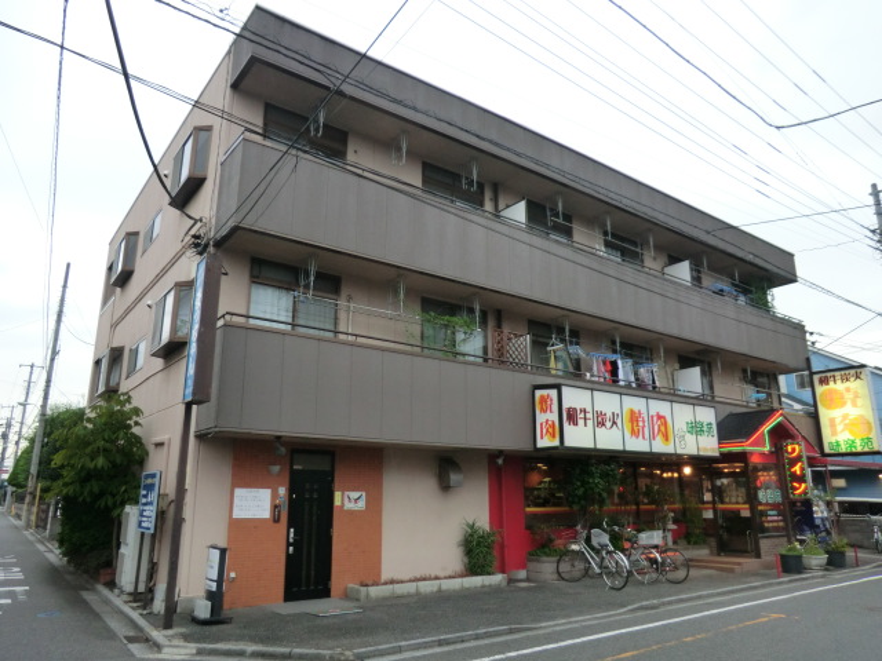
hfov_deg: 71.6
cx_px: 441
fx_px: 612
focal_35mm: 24
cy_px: 330
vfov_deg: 56.8
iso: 125
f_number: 3.2
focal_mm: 4.3
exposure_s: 1/60
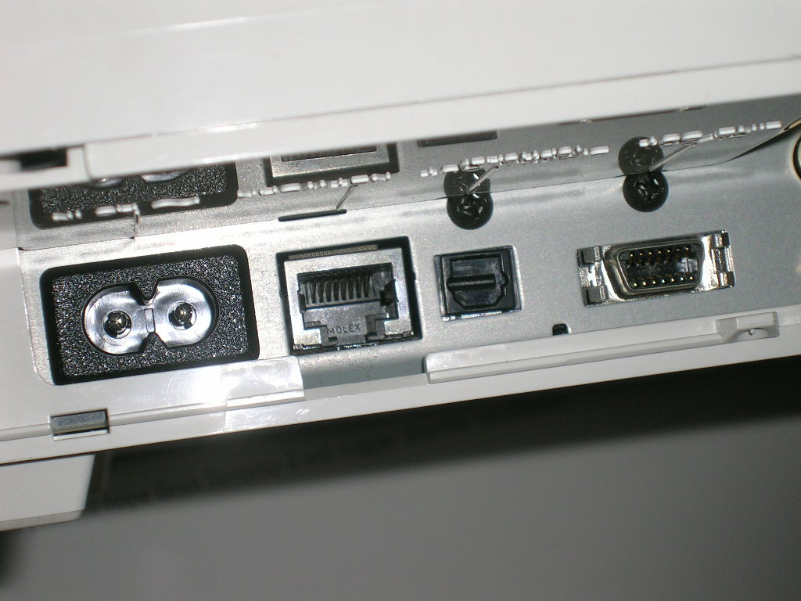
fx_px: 2430
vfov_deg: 14.1
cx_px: 400
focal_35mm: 105
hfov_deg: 18.7
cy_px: 300
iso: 50
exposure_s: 1/60.1
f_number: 4.9
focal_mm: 16.2
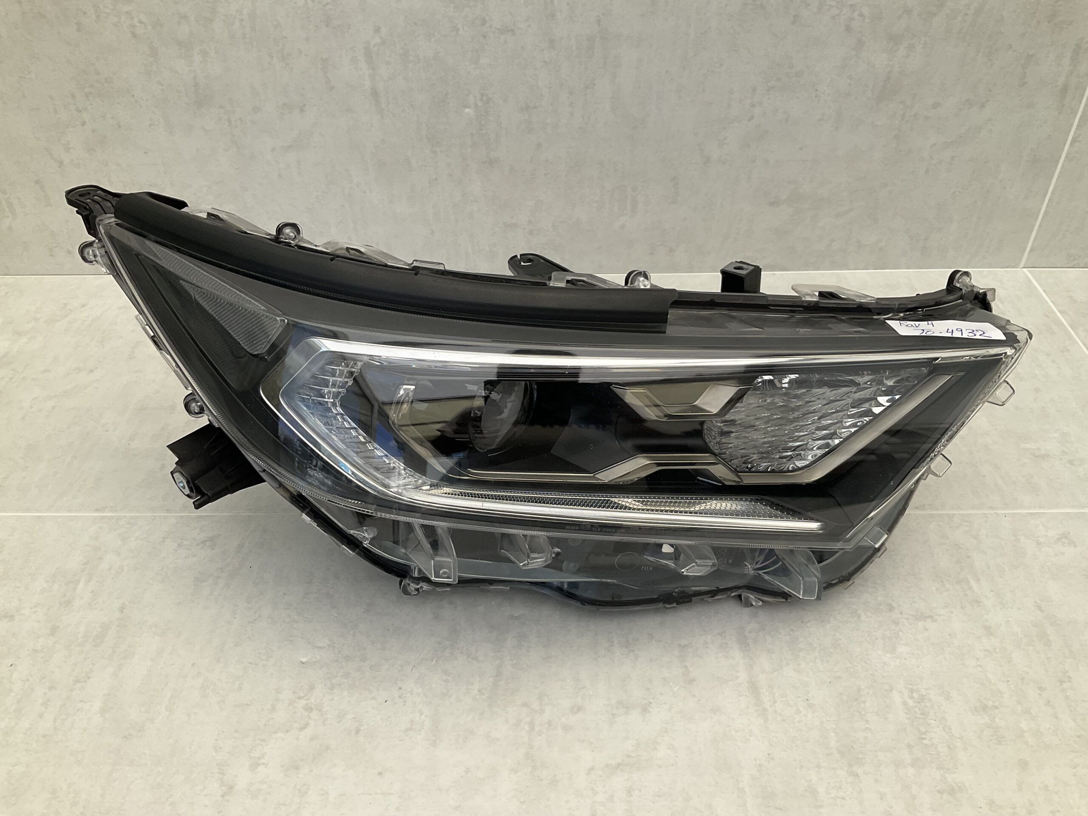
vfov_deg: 48.2
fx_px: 911
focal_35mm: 29
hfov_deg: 61.7
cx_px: 544
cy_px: 408
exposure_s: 1/944
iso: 16
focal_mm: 3
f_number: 1.8
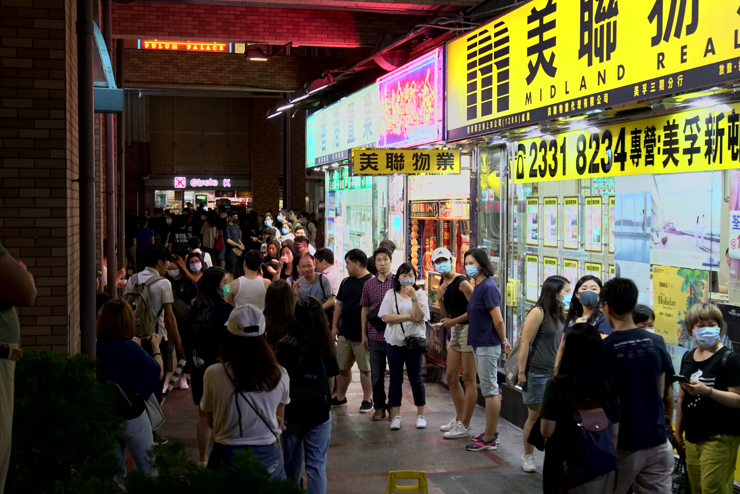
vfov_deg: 26.0
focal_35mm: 52
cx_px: 370
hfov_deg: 38.2
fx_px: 1069
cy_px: 247
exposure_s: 1/125
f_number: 4
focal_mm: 35
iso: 1600
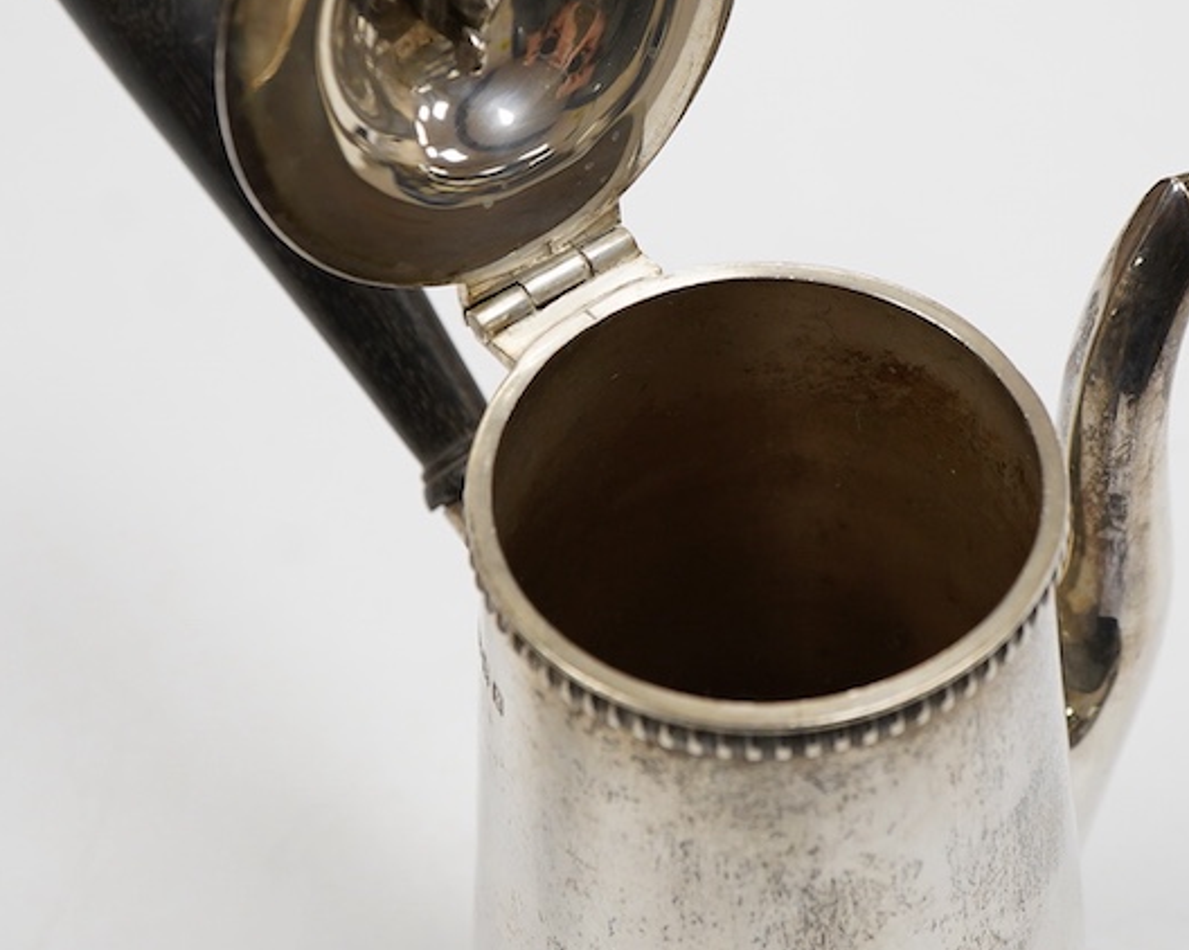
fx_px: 2533
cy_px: 281
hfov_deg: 26.4
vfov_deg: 21.1
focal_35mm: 72
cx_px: 712
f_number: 9
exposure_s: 1/125
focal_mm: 30
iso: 800
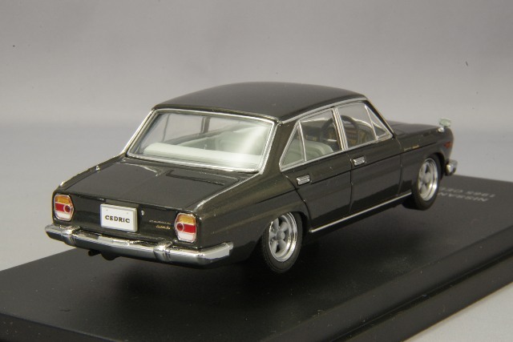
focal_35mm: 112
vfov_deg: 12.2
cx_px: 256
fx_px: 1596
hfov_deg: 18.3
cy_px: 171
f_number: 32
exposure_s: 1/2.5
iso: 800
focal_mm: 75
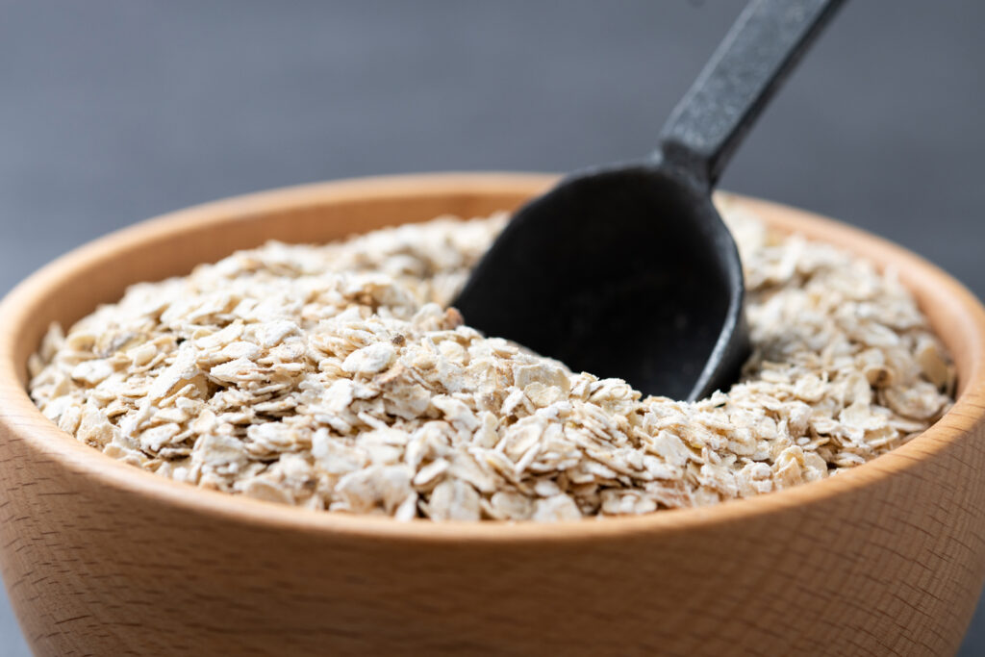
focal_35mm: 90
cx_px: 492
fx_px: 2463
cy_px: 328
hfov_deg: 22.6
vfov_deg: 15.2
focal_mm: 60
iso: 100
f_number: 5.6
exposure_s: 1/200
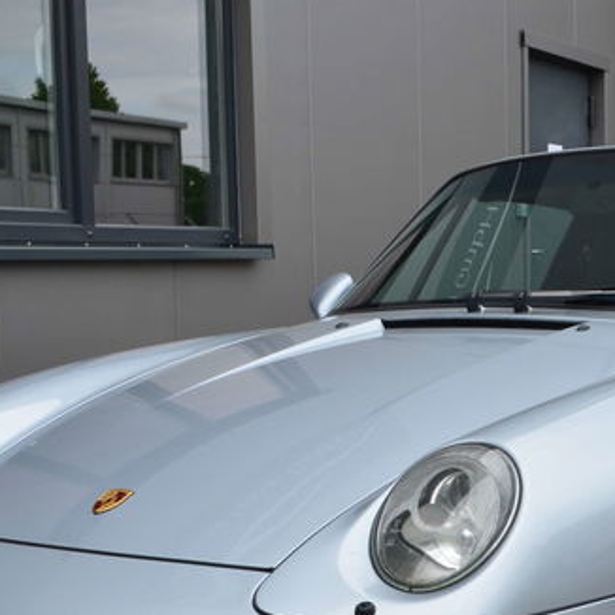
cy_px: 470
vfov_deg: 22.0
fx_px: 1568
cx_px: 472
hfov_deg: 22.0
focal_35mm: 78
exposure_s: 1/80
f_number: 10
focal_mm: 26
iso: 200
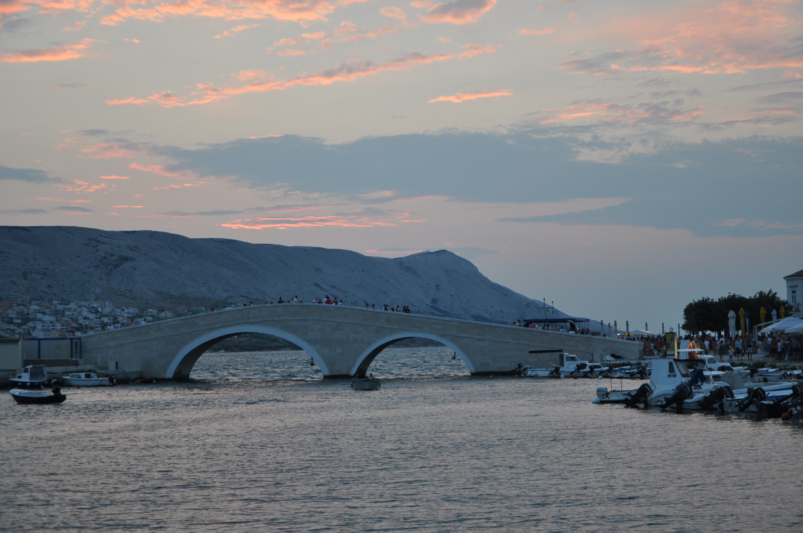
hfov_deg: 28.1
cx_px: 402
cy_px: 266
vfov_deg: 18.9
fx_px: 1604
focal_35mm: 72
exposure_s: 1/100
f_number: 4.8
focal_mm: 48
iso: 400
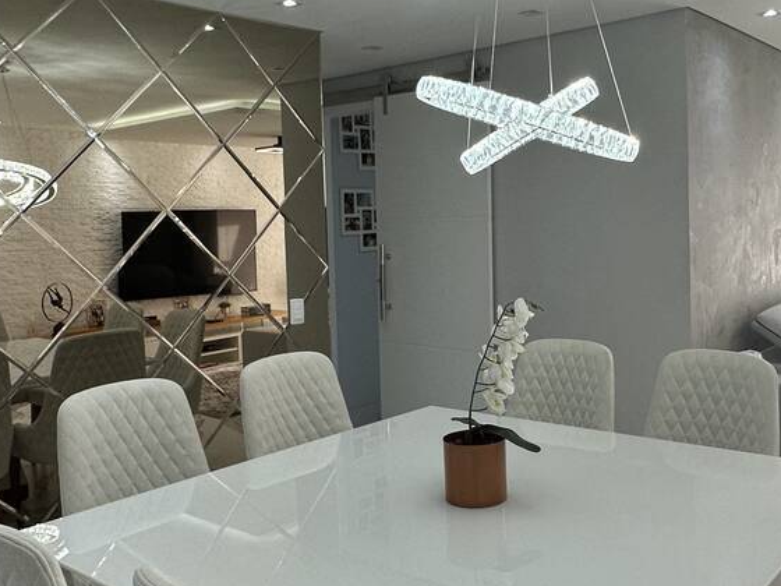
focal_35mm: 36
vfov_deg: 39.6
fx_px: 812
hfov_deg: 51.0
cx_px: 473
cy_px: 261
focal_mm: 2.22
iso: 100
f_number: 2.2
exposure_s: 1/120
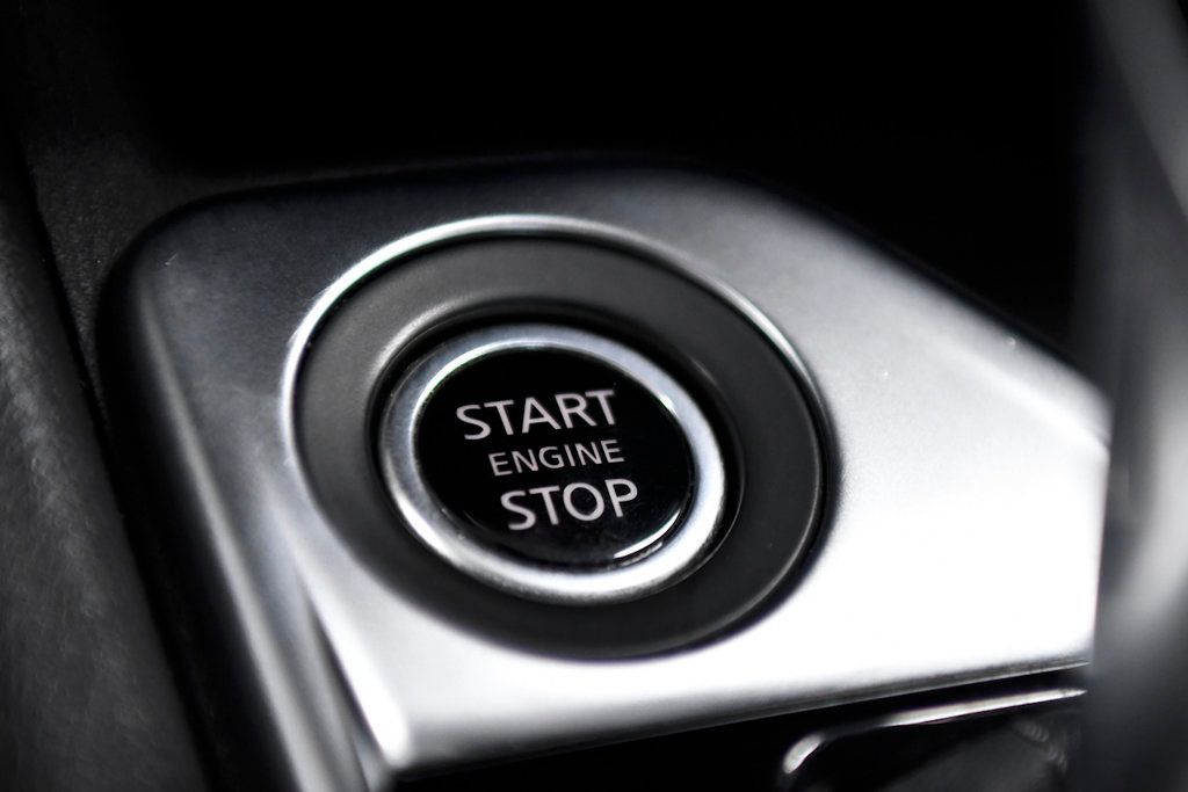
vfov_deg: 13.0
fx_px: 3465
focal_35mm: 105
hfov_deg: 19.5
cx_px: 594
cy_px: 396
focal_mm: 70
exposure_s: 1/800
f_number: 3.5
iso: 2500
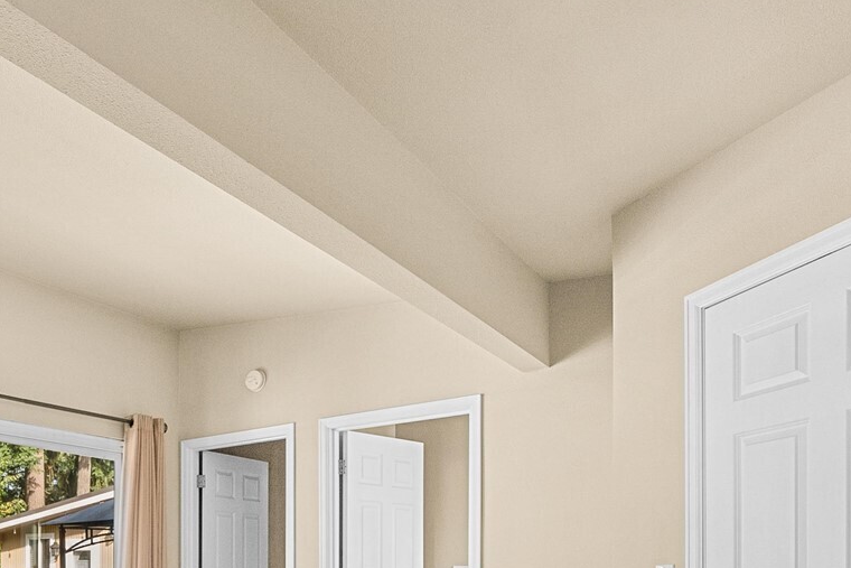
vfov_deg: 38.3
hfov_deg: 56.8
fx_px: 686
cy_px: 606
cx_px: 122
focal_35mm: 29
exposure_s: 1/30
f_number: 7.1
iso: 800
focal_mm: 13
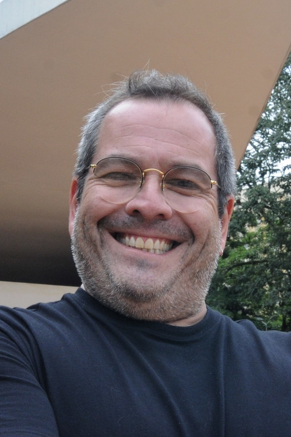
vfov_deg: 65.5
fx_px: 339
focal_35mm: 28
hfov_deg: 46.4
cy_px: 225
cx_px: 149
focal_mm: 18
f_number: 13
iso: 400
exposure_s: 1/100
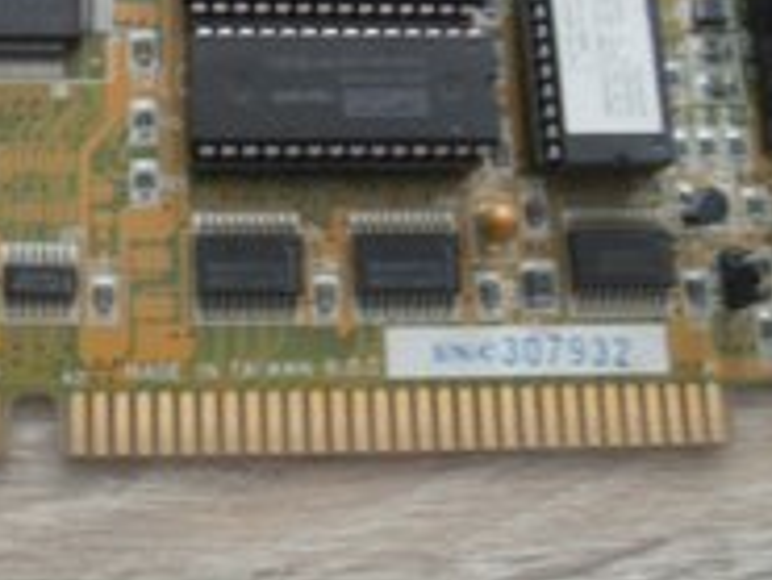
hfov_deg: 28.3
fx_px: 1495
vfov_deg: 21.4
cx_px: 146
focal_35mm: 67
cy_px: 42
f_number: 2.9
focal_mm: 5.45
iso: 250
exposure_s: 1/2
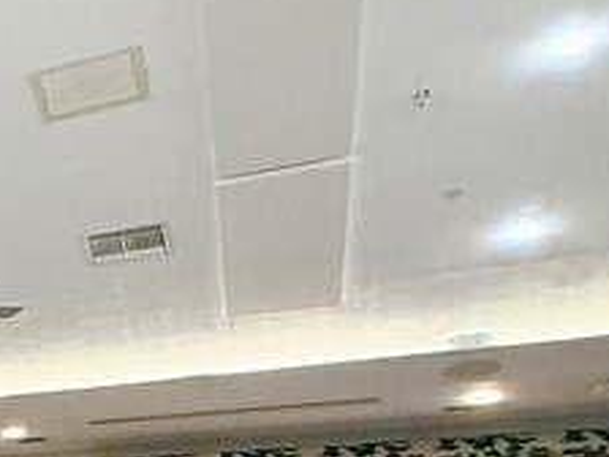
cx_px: -742
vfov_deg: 21.3
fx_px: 1126
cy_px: 547
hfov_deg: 16.8
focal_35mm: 64
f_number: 2.2
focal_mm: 2.22
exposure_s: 1/60
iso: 320
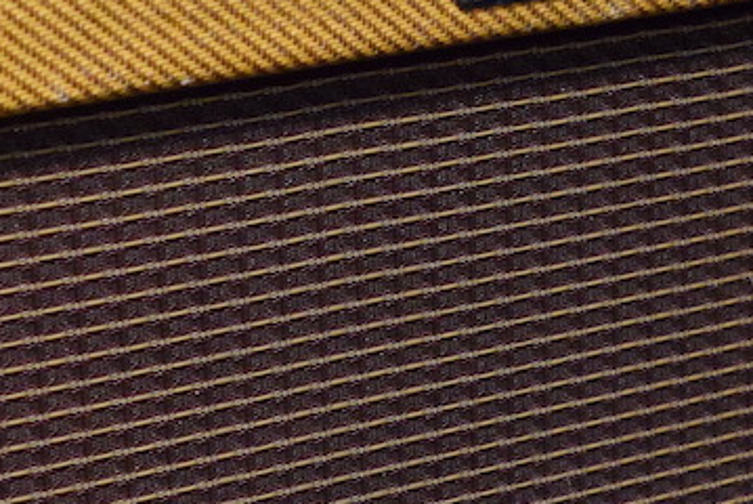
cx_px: 220
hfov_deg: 12.1
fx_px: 3540
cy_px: 598
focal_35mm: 169
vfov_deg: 8.1
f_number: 4
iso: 2800
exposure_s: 1/30
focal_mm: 27
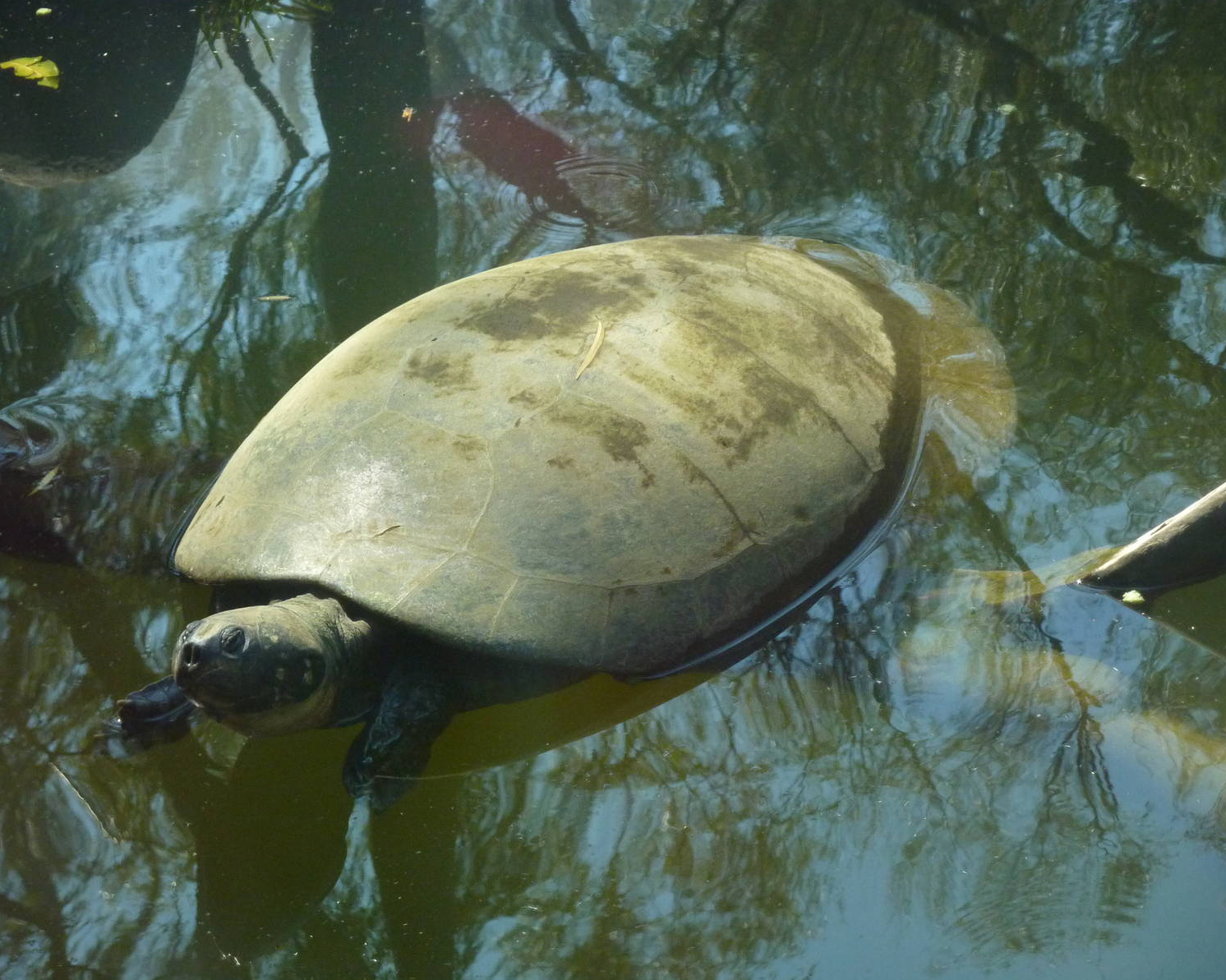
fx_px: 4861
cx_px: 584
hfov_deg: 14.4
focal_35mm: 134
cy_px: 492
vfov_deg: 11.5
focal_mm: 21
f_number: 4.4
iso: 320
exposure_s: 1/250
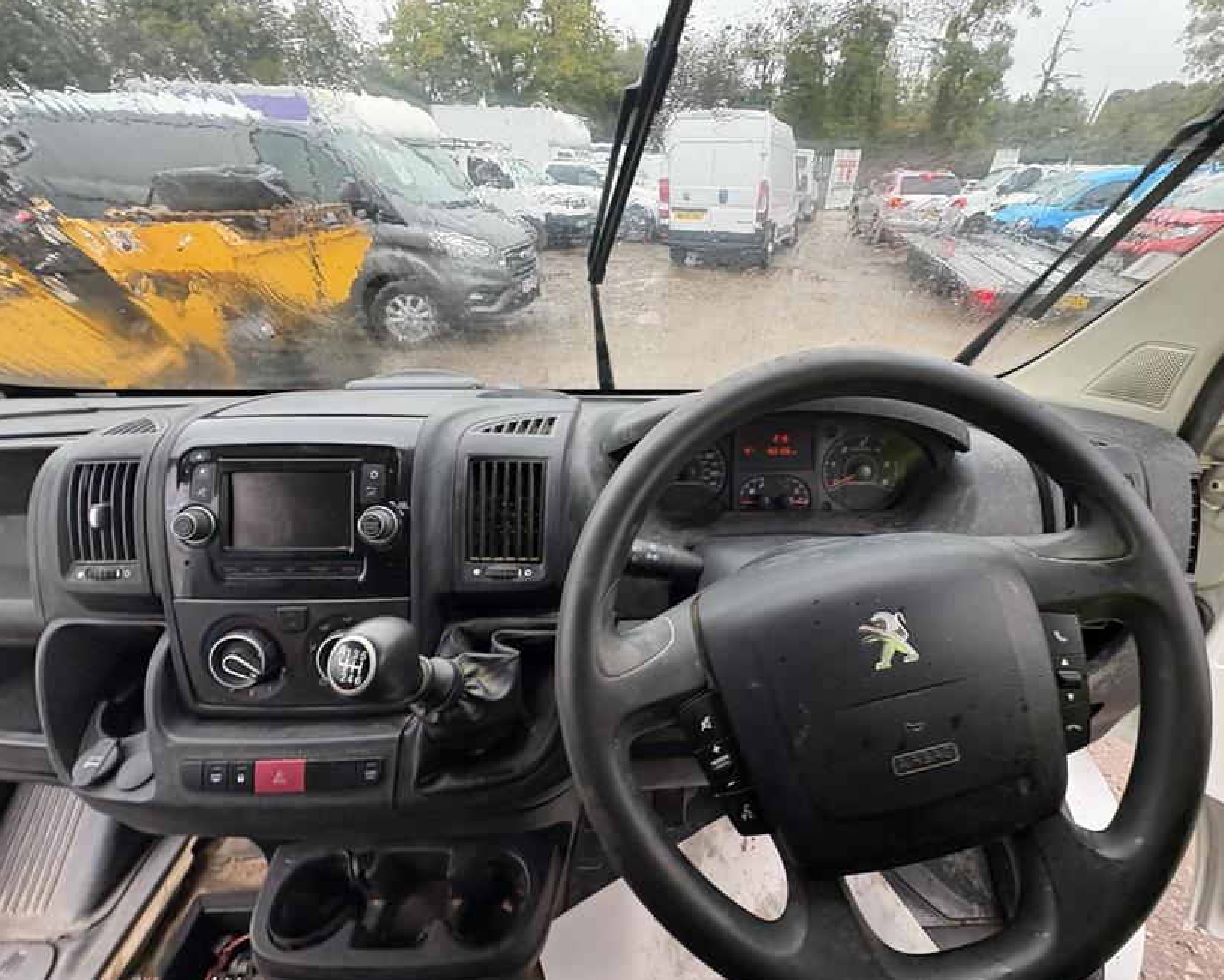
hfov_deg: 96.5
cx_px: 668
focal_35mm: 15
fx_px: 543
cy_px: 497
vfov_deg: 84.0
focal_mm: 2.22
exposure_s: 1/94
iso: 200
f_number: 2.2
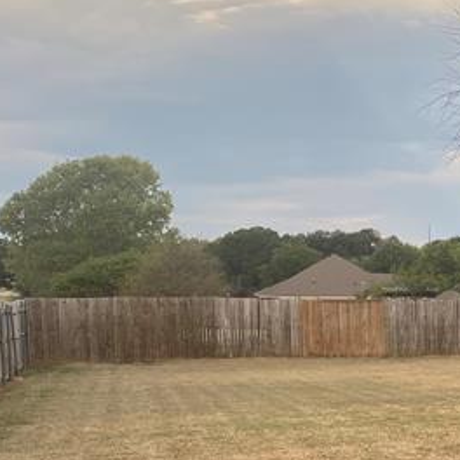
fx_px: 1338
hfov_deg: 17.8
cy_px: 441
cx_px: 652
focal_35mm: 89
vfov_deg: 19.1
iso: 32
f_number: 1.8
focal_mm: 4.25
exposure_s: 1/326
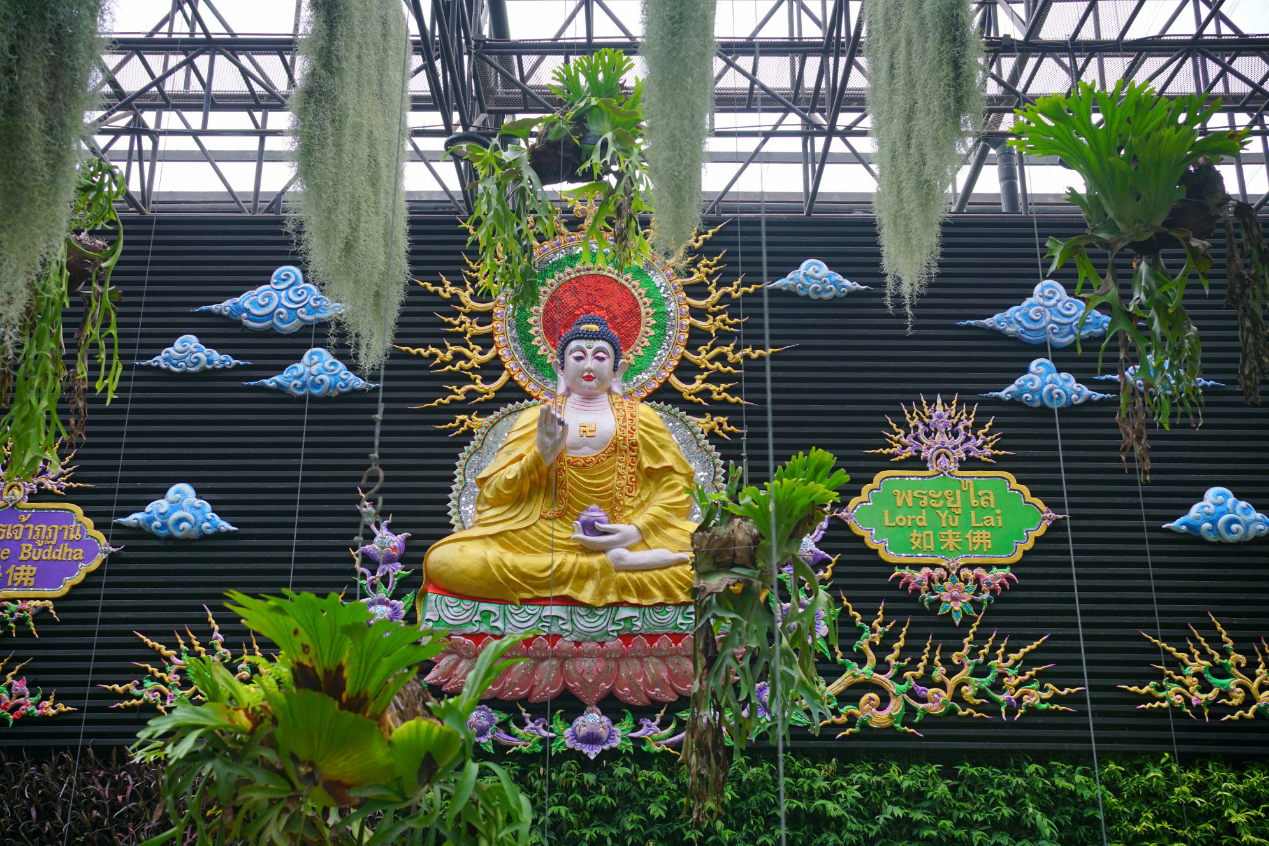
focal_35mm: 36
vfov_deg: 36.9
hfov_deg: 53.1
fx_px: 1269
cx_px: 624
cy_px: 412
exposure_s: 1/125
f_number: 5
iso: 320
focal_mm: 35
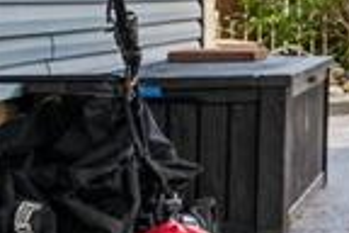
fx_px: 1037
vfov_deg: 12.6
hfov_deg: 9.5
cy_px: -7
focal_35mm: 107
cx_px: 1236
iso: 100
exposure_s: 1/15
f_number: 11
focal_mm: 15
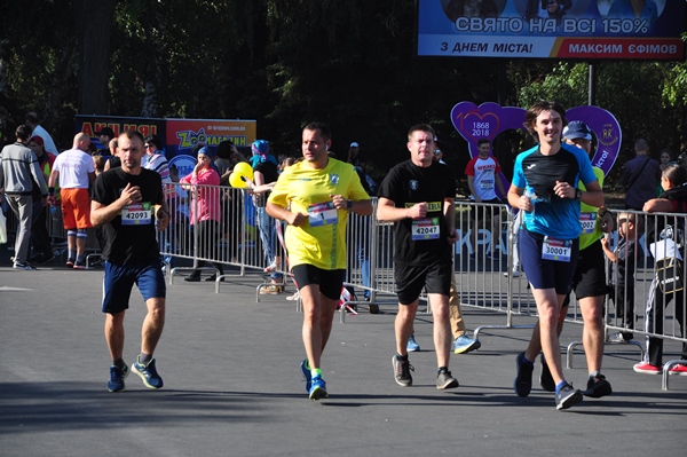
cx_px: 344
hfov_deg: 13.1
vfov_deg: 8.7
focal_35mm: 158
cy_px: 228
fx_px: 3003
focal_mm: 105
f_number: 8
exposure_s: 1/800
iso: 400
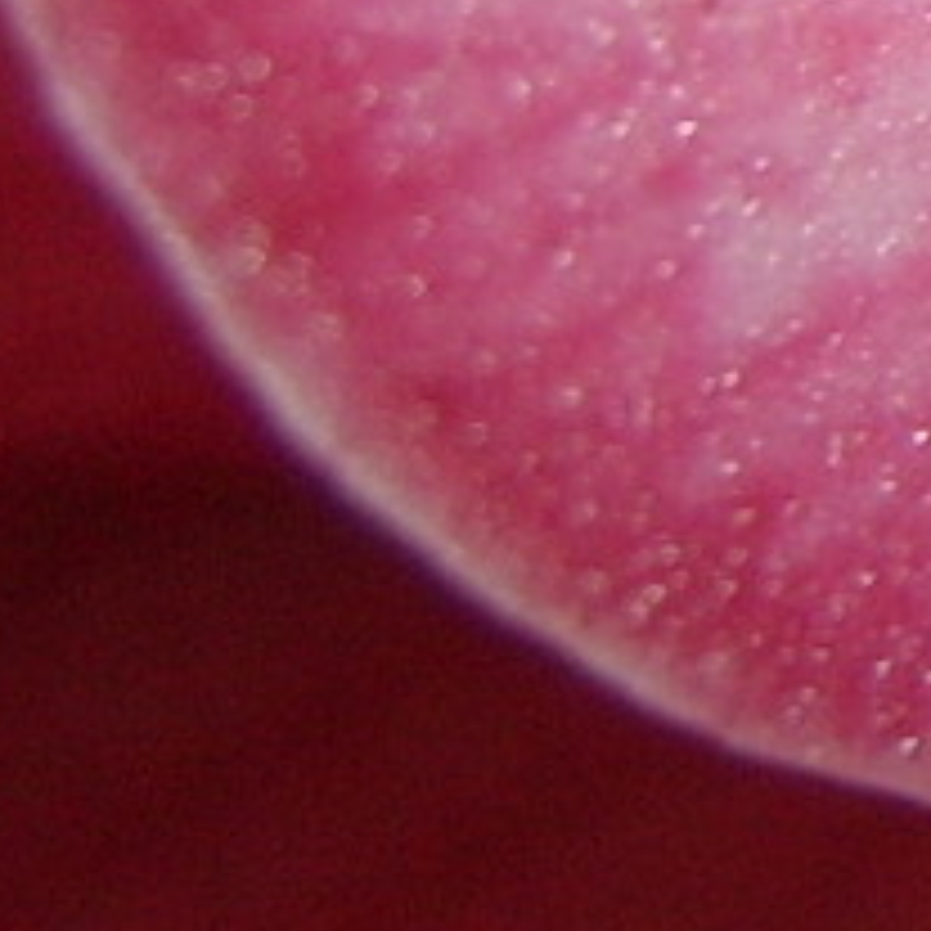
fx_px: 6451
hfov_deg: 7.3
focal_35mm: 212
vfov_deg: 8.0
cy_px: -711
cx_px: 2748
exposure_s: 1/30
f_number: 2.7
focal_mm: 8.13
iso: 141
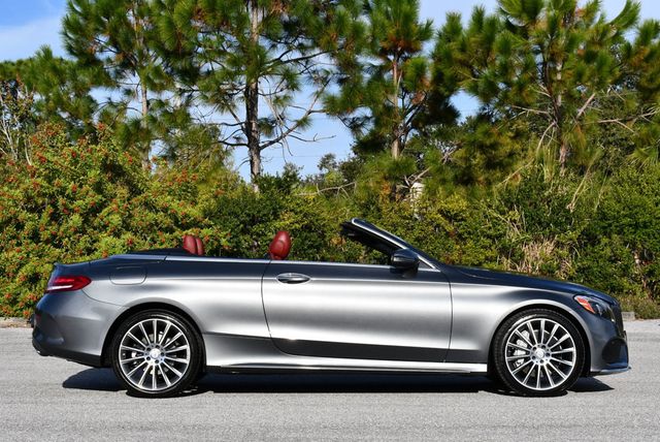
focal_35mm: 70
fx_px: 1284
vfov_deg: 19.5
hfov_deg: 28.8
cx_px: 330
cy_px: 221
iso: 100
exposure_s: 1/320
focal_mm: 35
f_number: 9
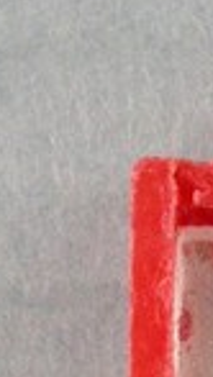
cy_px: 544
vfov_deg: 3.2
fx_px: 6828
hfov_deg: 1.8
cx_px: 562
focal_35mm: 682
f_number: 6.2
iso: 200
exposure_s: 1/30
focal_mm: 29.9
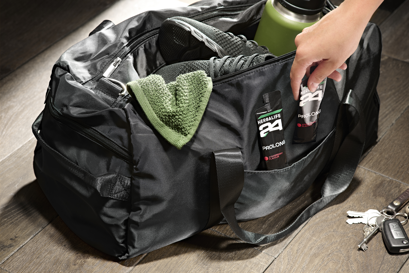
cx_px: 204
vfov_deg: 16.1
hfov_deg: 23.9
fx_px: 966
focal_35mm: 85
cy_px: 136
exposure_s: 1/200
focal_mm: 85
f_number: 8
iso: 64
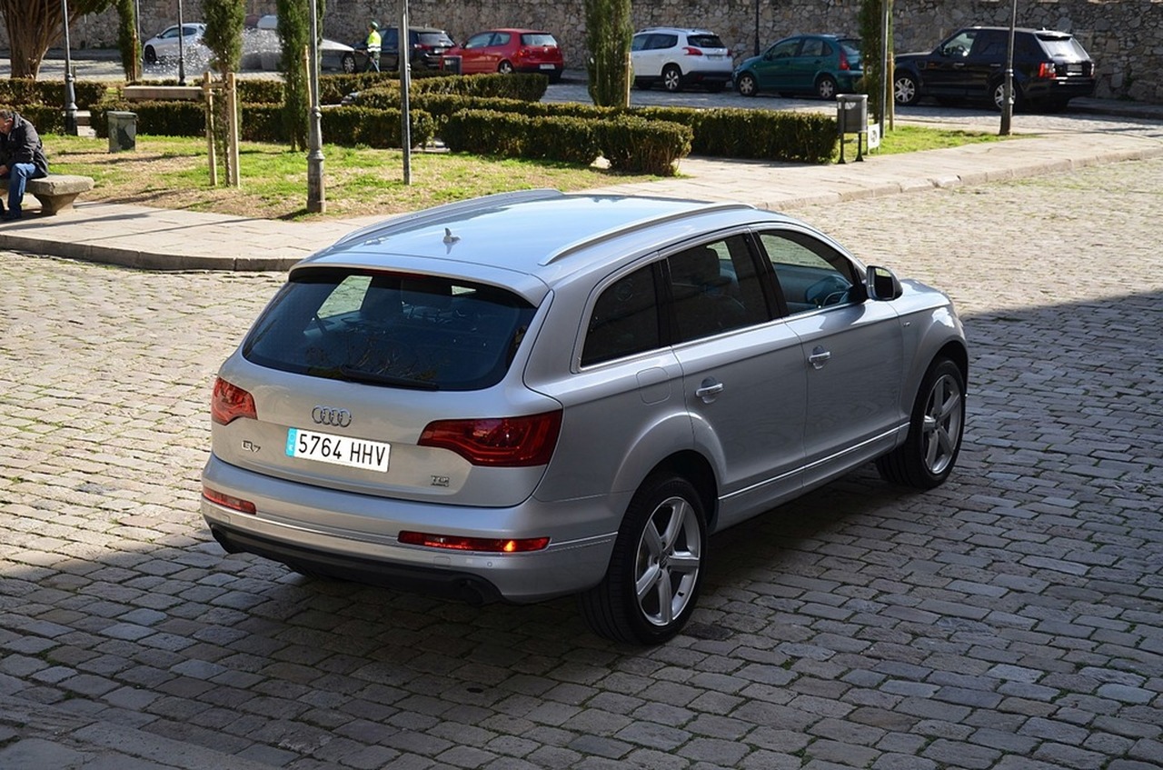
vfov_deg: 22.5
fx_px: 1934
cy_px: 385
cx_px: 582
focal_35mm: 60
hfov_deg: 33.5
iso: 100
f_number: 5.6
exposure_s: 1/200
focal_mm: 40
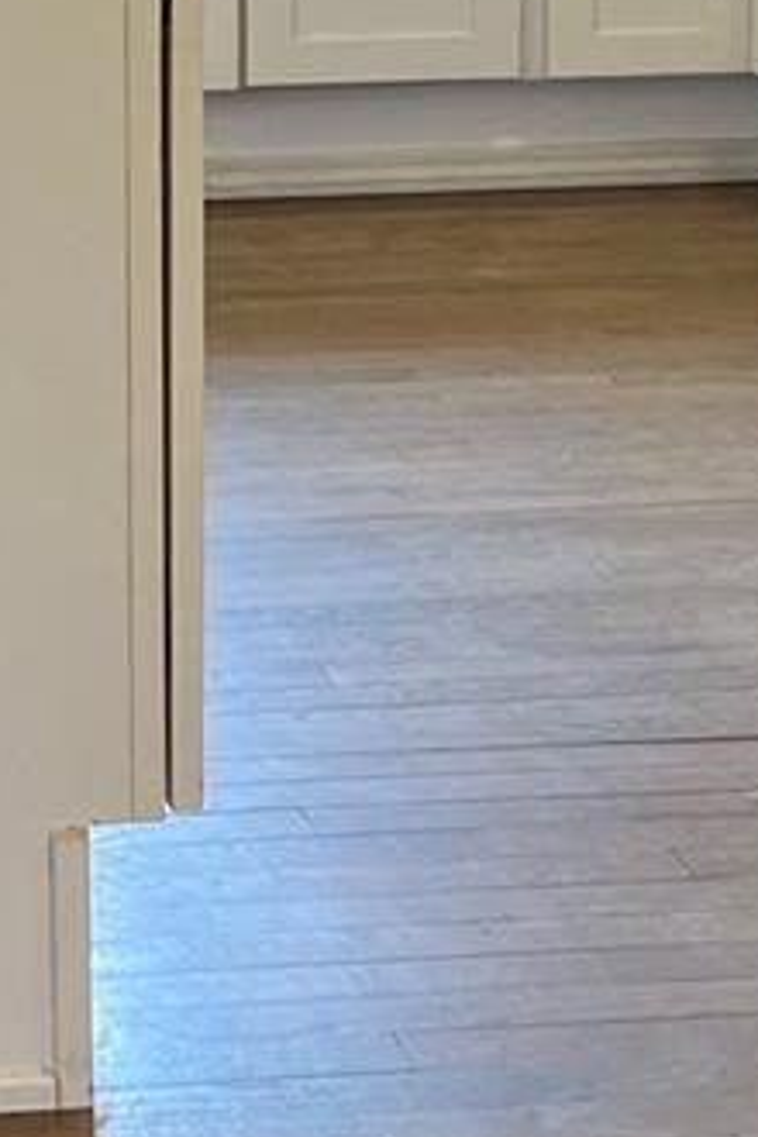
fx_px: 3979
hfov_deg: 10.7
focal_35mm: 126
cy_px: 59
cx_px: -72
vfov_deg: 16.0
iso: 80
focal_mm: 5.1
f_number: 1.6
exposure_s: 1/60
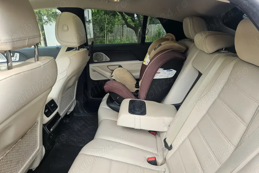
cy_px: 92
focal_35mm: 24
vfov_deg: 53.1
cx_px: 130
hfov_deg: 73.8
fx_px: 173
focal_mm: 5.4
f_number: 1.8
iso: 32
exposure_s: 1/180
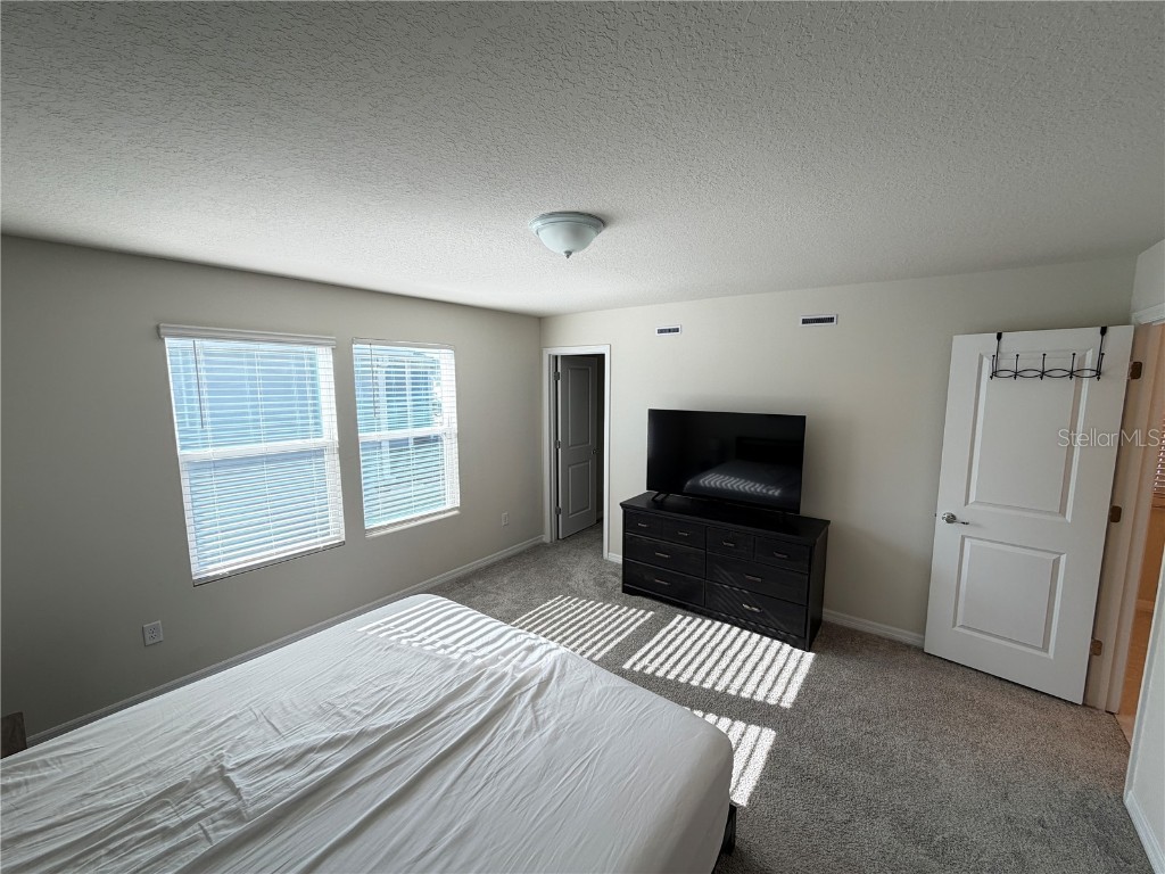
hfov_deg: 102.1
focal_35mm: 14
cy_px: 437
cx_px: 582
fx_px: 471
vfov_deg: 85.7
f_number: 2.2
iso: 64
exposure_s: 1/121
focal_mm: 2.22
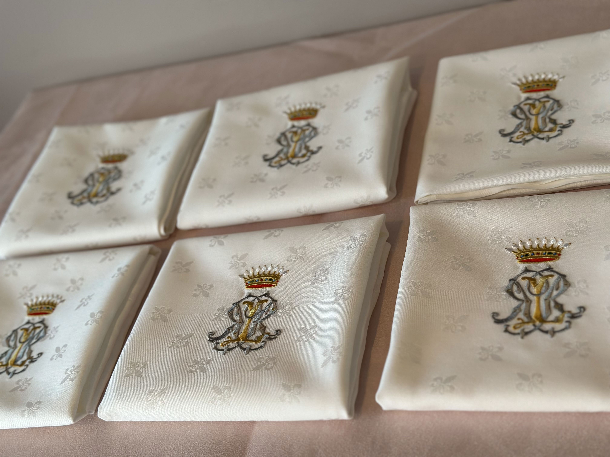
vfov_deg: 30.3
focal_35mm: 48
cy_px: 228
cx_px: 305
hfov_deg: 39.7
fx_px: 846
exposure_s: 1/100
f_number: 1.78
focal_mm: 6.86
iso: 200
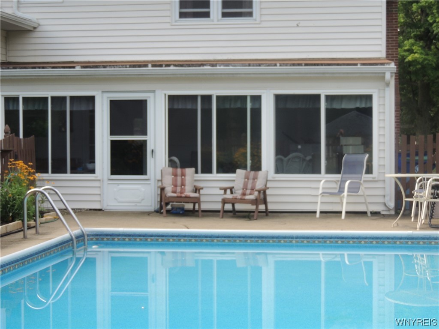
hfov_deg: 26.0
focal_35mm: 75
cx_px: 220
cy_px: 164
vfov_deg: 19.6
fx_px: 951
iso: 220
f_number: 3.9
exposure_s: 1/400
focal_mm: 13.3
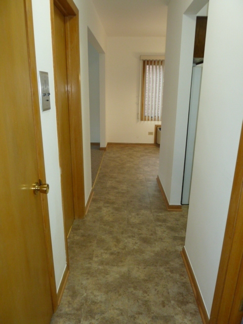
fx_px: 234
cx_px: 122
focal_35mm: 25
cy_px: 162
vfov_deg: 69.4
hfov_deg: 54.9
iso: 250
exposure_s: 1/30
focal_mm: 4.1
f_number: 3.3
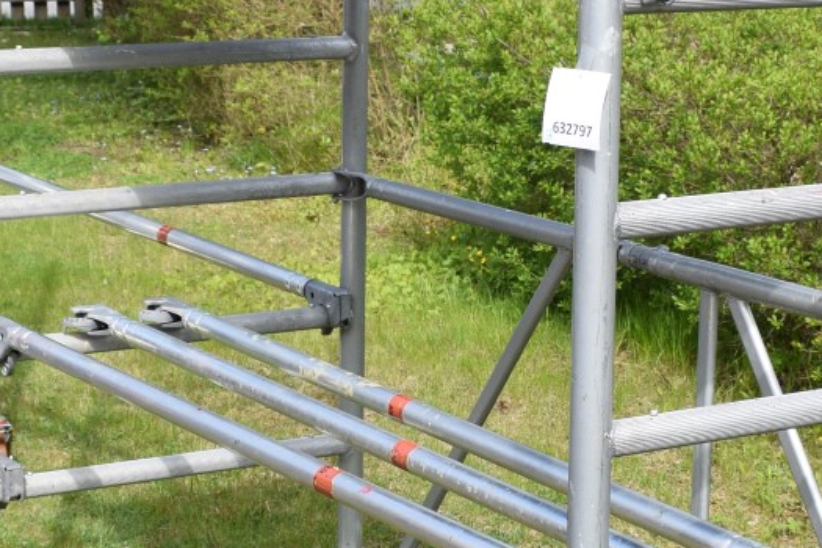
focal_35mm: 111
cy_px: 413
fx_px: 2534
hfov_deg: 18.4
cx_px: 511
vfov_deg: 12.3
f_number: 8
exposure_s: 1/250
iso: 200
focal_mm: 24
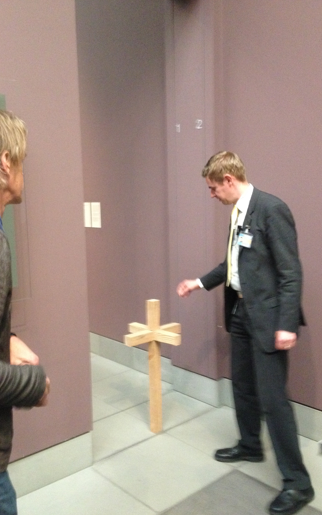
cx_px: 131
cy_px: 262
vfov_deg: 51.5
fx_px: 534
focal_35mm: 38
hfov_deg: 33.5
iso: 400
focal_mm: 4.28
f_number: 2.4
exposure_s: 1/20
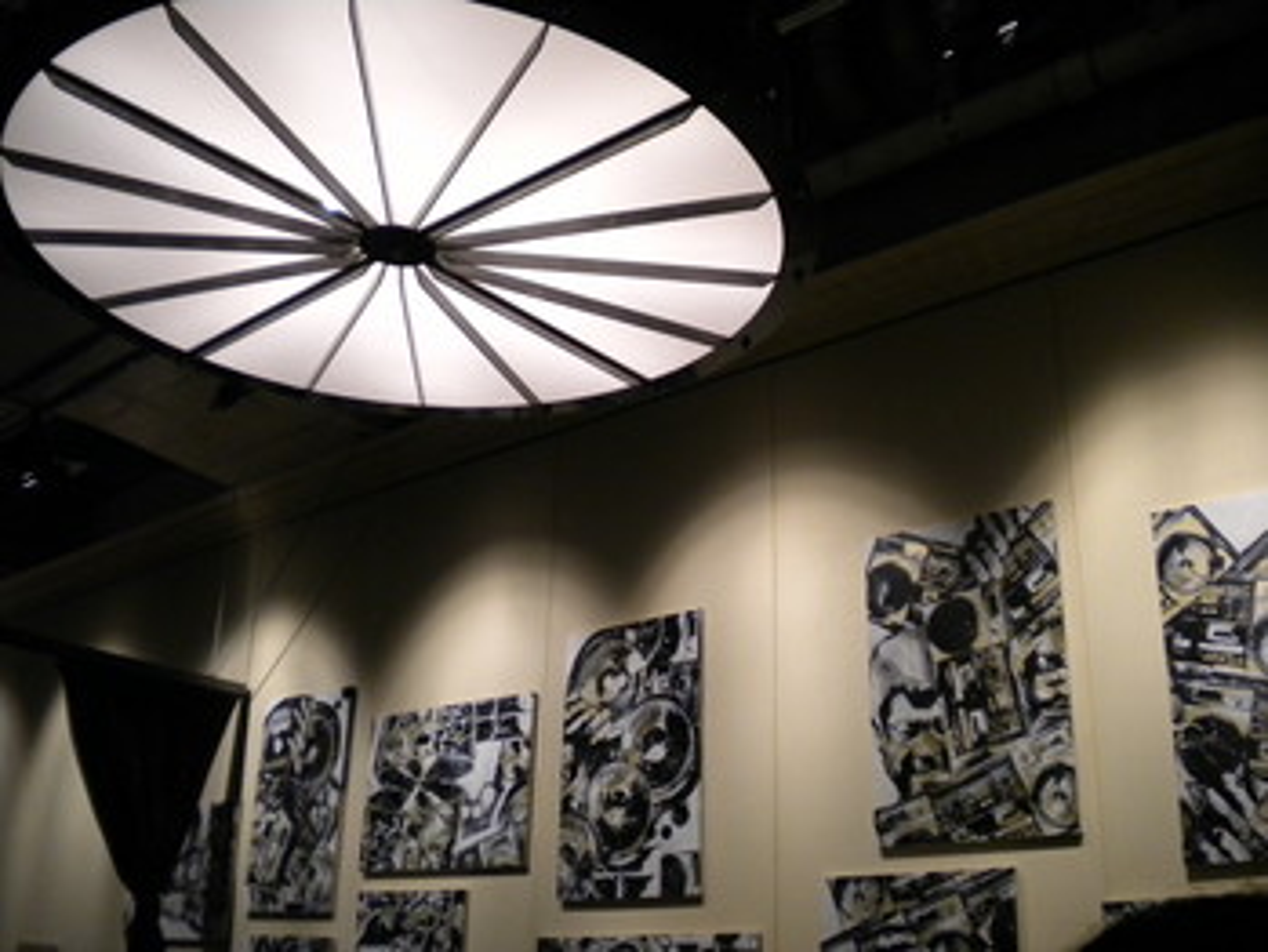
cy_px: 476
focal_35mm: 35
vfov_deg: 40.7
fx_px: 1283
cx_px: 634
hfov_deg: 52.6
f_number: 3.1
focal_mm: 6.3
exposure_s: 1/65.7
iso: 400
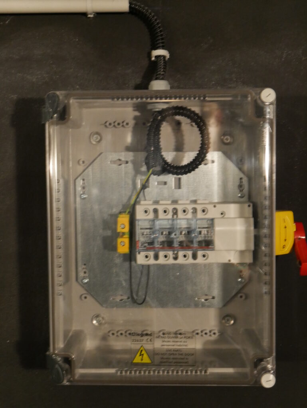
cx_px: 154
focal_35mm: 56
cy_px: 204
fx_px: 662
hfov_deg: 26.1
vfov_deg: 34.3
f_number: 5.3
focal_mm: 28
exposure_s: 1/15
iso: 3200
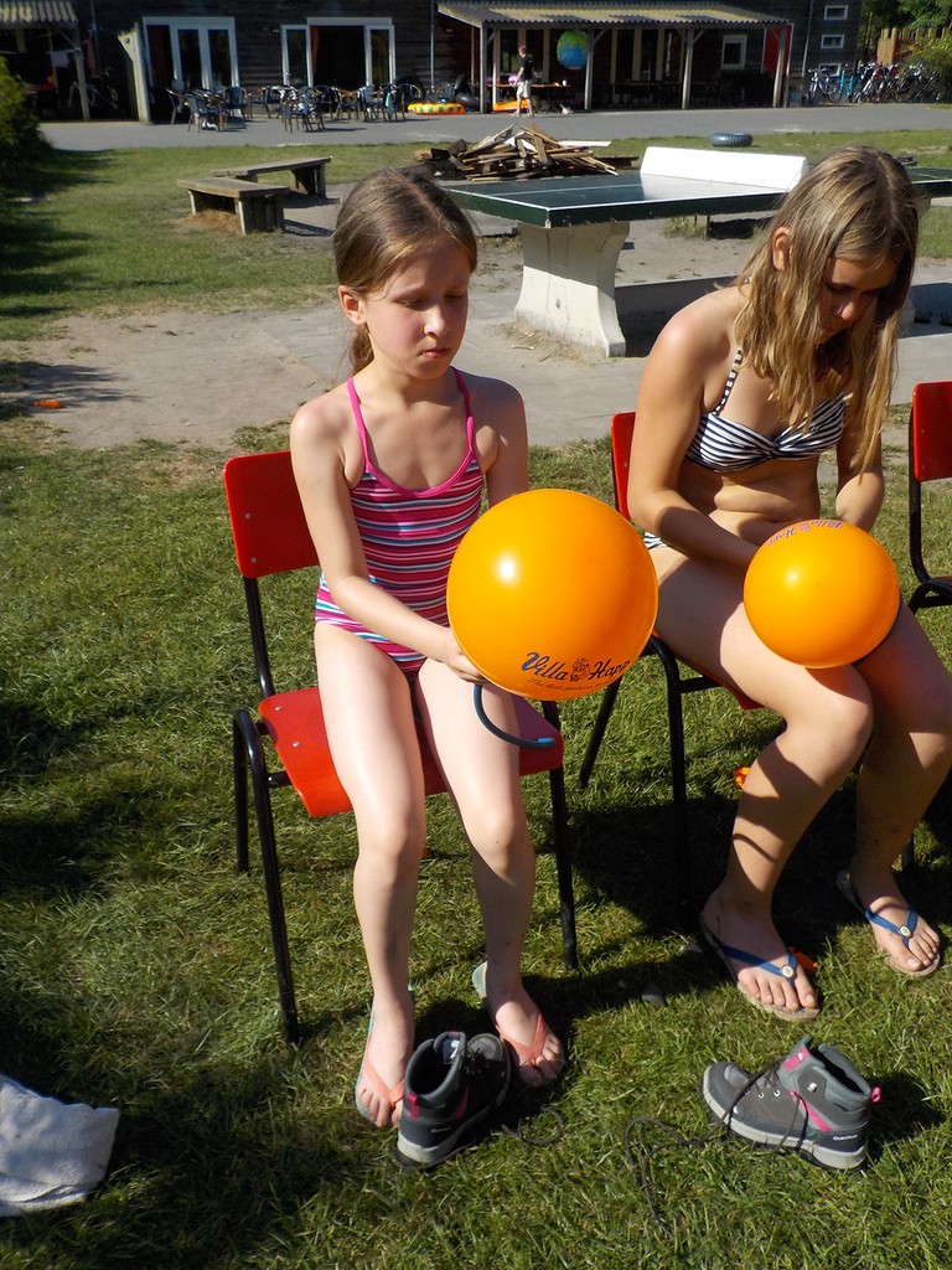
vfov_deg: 60.0
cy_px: 635
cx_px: 476
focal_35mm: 30
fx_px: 1100
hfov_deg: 46.8
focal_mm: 4.1
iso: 125
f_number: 3.3
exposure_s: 1/1250
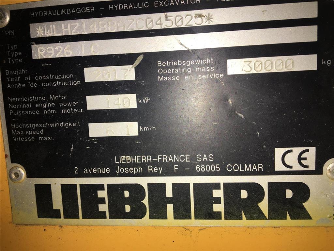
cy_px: 126
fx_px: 280
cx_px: 167
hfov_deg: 61.7
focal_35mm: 29
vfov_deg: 48.2
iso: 25
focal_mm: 4.15
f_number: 2.2
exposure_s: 1/199
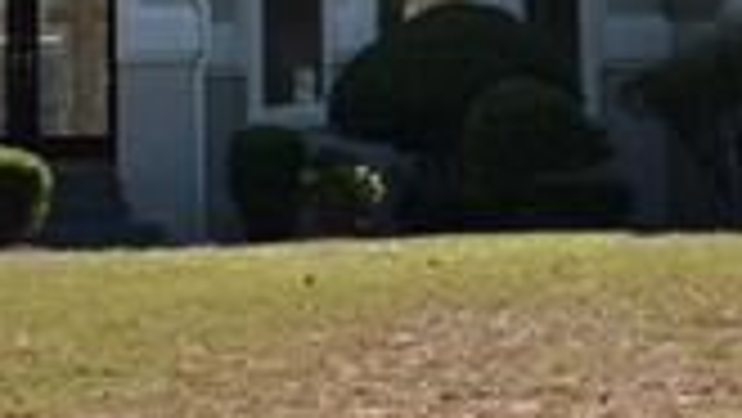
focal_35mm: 168
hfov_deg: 12.8
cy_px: -398
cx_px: 391
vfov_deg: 7.0
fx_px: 3307
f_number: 8
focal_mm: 22
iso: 100
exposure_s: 1/200
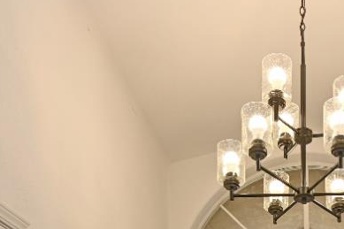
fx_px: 516
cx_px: 282
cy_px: 423
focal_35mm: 54
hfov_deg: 35.5
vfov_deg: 18.8
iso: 200
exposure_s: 1/80
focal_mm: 14
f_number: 4.5
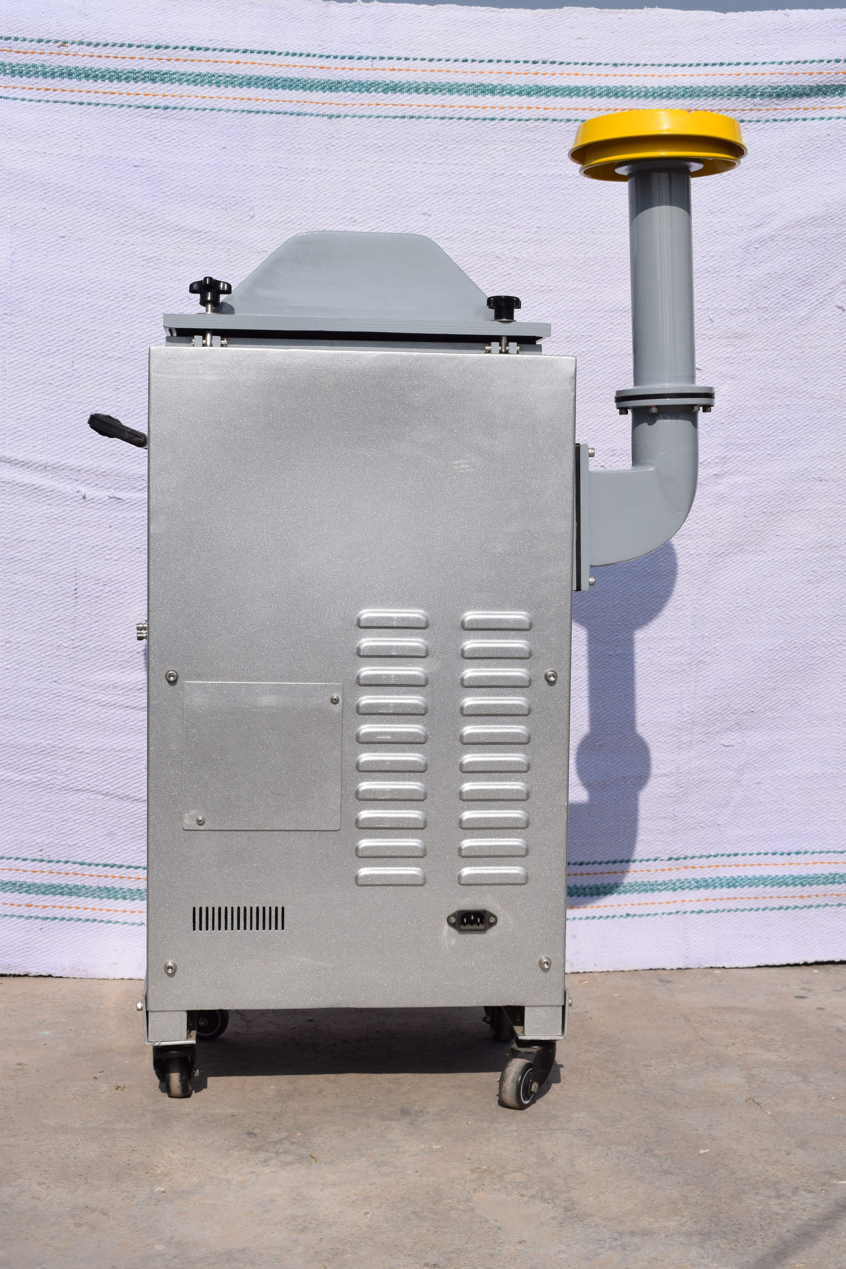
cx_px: 423
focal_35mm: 54
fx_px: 1903
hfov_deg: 25.1
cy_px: 634
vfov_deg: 36.9
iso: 200
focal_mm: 36
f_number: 11
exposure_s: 1/500
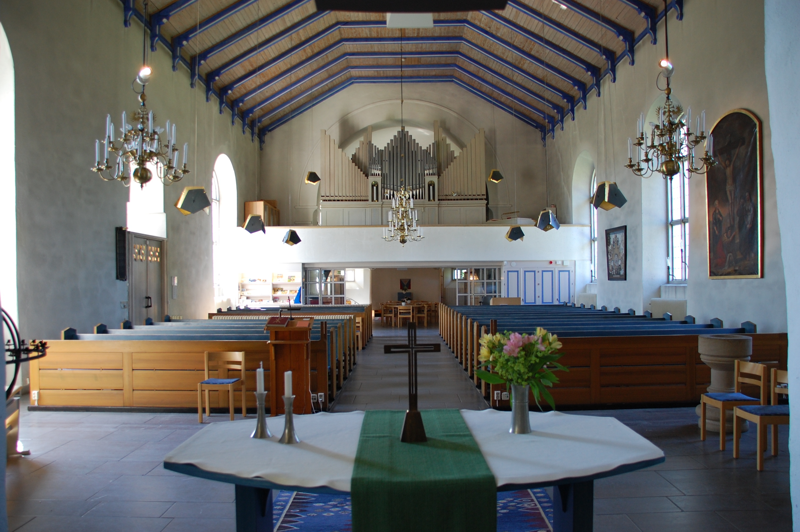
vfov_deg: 47.8
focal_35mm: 27
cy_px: 266
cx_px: 400
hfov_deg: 67.4
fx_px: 599
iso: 400
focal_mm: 18
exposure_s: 1/50
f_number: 3.5
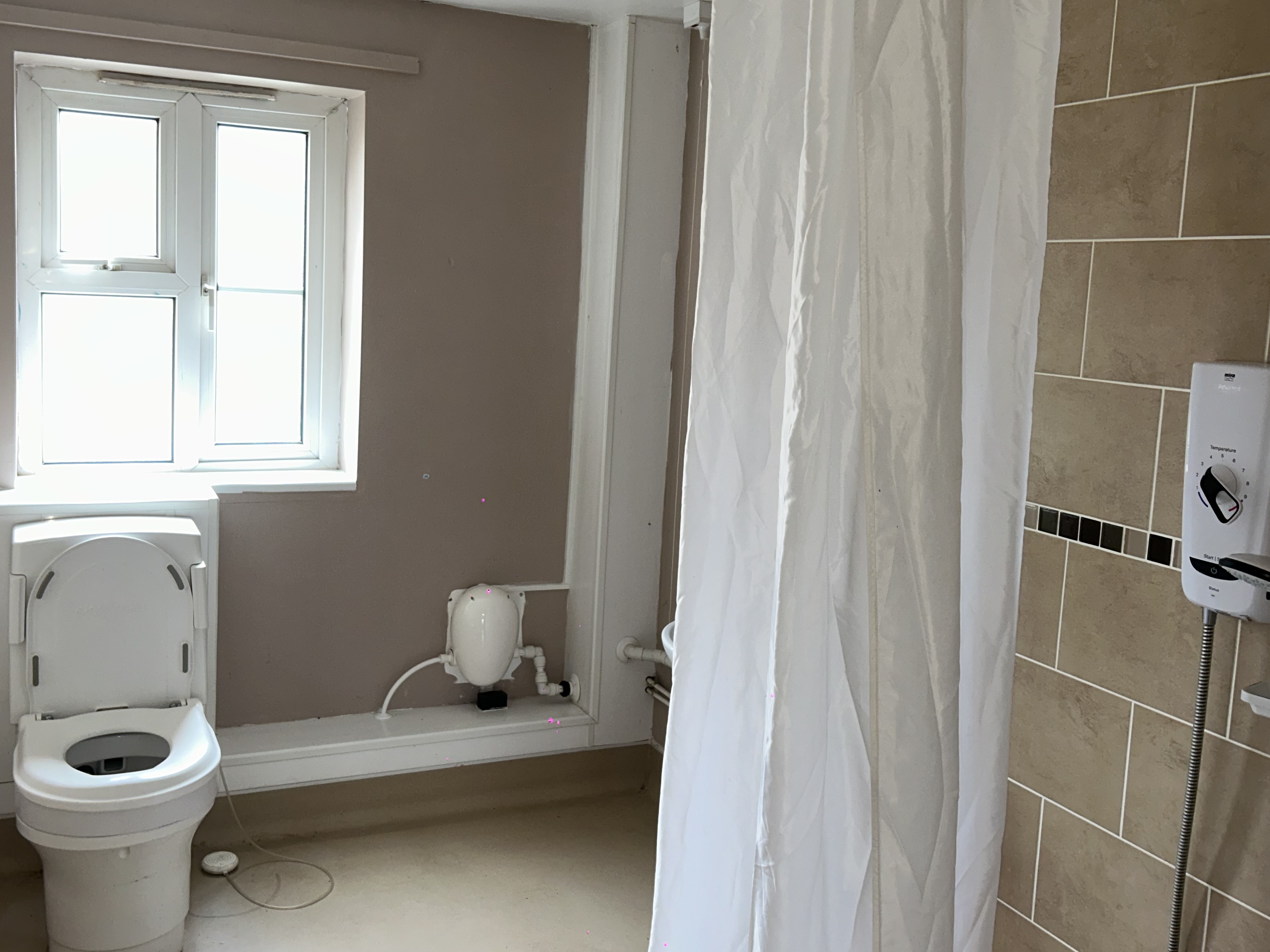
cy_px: 420
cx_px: 576
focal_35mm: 33
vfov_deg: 42.9
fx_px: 1211
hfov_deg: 55.3
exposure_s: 1/20
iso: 64
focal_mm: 5.7
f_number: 1.5
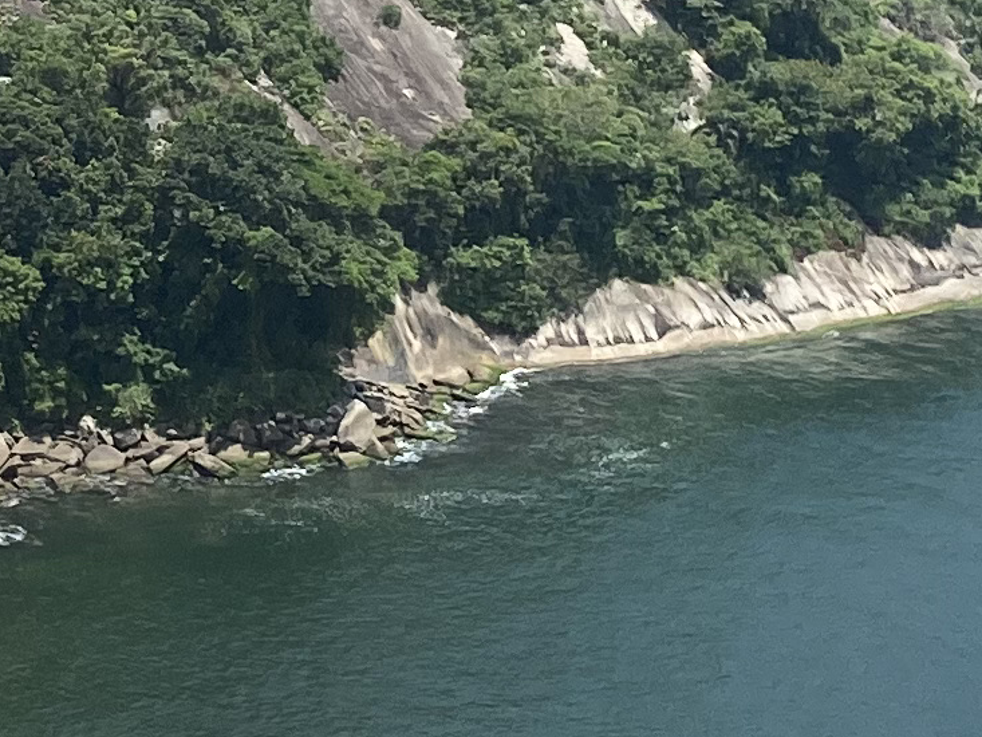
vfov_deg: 10.3
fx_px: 4057
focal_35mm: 143
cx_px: 233
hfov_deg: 13.7
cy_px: 155
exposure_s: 1/2513
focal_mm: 4.25
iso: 32
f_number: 1.8
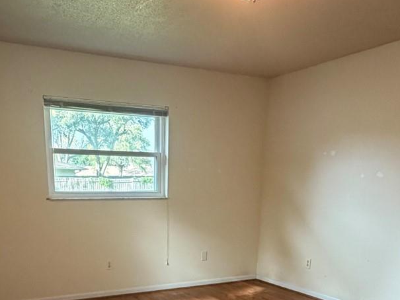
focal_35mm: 37
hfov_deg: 49.9
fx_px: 428
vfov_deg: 34.8
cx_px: 169
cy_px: 305
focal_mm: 2.22
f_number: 2.2
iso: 400
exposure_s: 1/60
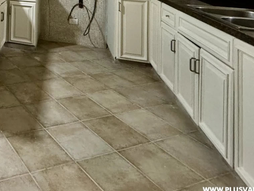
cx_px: -36
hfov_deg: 39.3
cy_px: -52
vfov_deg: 30.9
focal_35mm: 37
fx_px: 271
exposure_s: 1/60
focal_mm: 2.22
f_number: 2.2
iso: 400
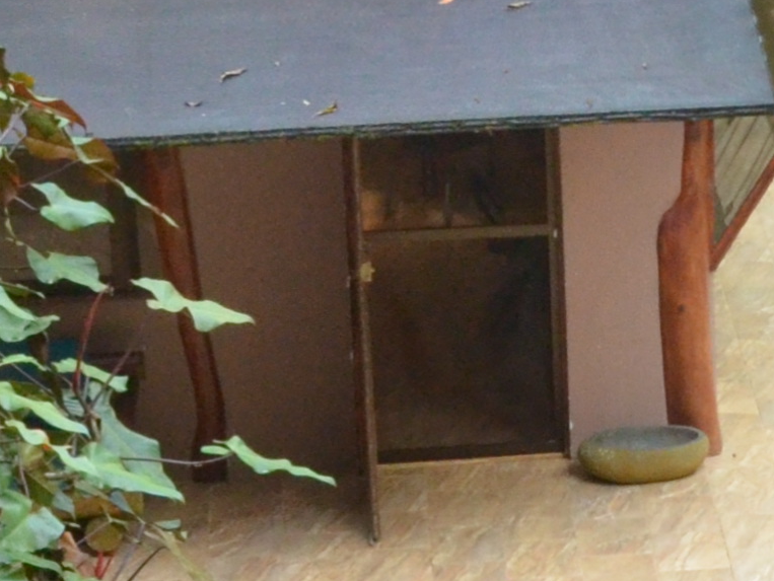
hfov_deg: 9.8
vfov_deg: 7.6
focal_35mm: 195
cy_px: 302
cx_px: 1233
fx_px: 4364
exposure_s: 1/100
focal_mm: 21
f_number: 11
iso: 1600
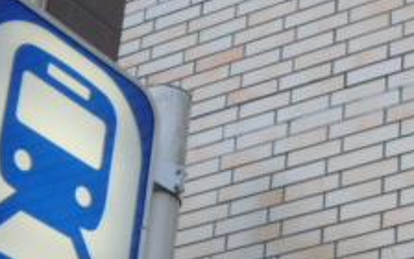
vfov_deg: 10.4
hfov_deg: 16.2
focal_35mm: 124
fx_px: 1399
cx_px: 481
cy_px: 318
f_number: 3.7
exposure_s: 1/60
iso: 100
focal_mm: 7.3
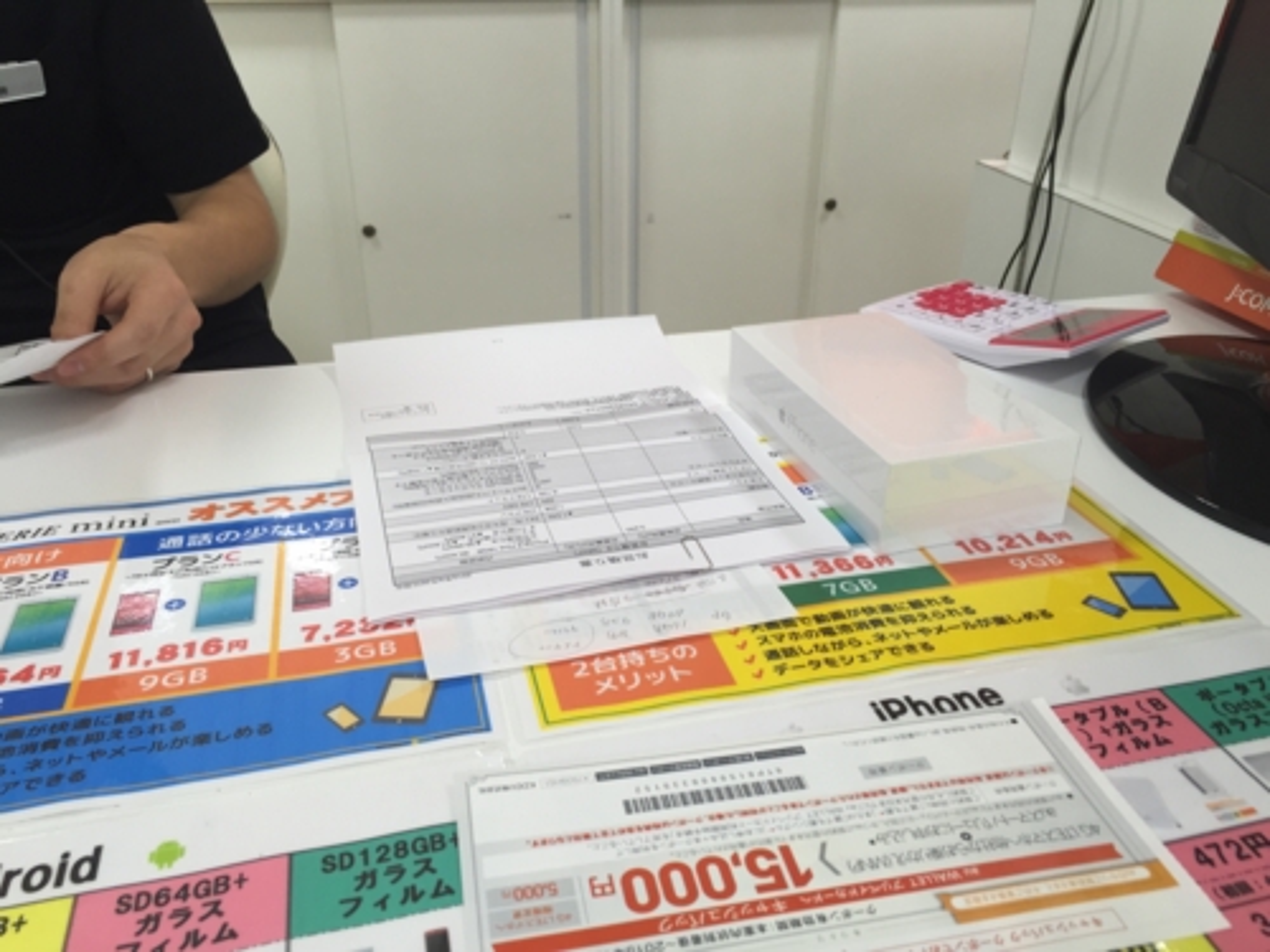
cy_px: 476
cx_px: 635
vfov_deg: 48.2
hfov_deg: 61.7
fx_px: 1064
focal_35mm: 29
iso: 40
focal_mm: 4.15
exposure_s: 1/60
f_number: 2.2
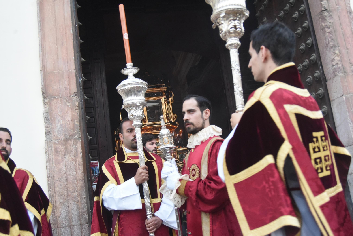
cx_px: 176
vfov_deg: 38.9
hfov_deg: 55.8
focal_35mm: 34
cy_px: 118
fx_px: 333
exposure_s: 1/125
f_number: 6.3
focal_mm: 34
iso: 5600
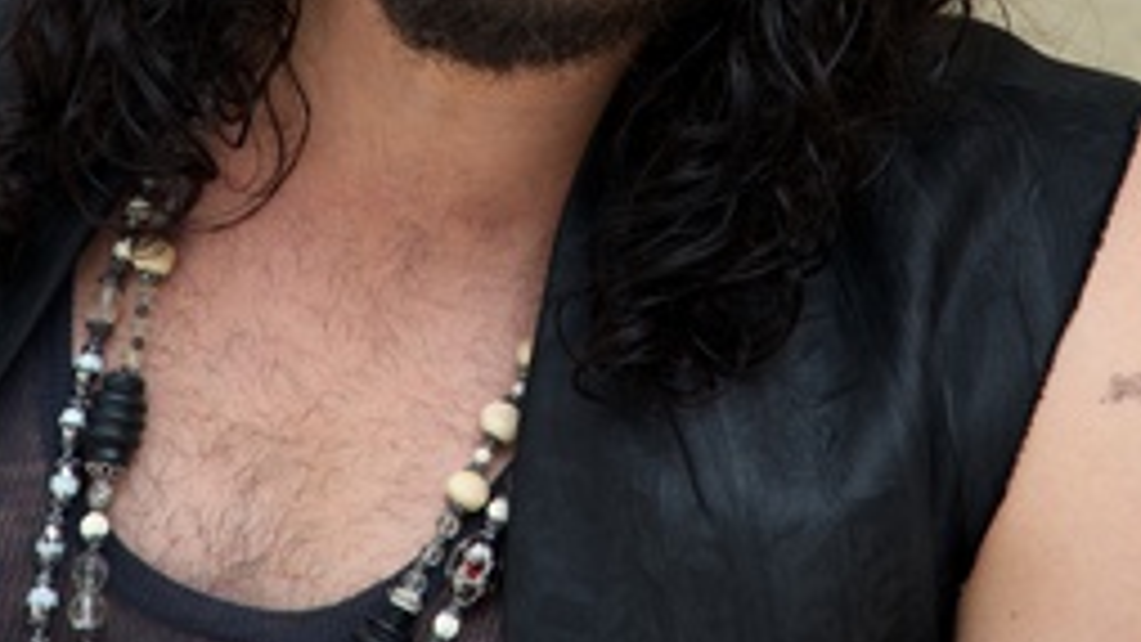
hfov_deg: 6.5
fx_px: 9986
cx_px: 593
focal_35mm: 330
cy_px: -148
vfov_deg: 3.7
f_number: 8
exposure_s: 1/100
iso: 400
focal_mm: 200
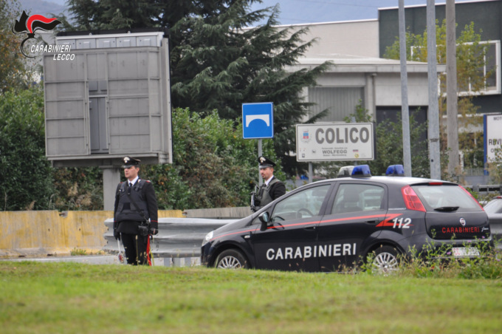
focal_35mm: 300
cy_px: 167
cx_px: 251
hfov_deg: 6.9
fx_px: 4179
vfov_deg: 4.6
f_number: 6.3
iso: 800
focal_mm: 200
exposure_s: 1/250
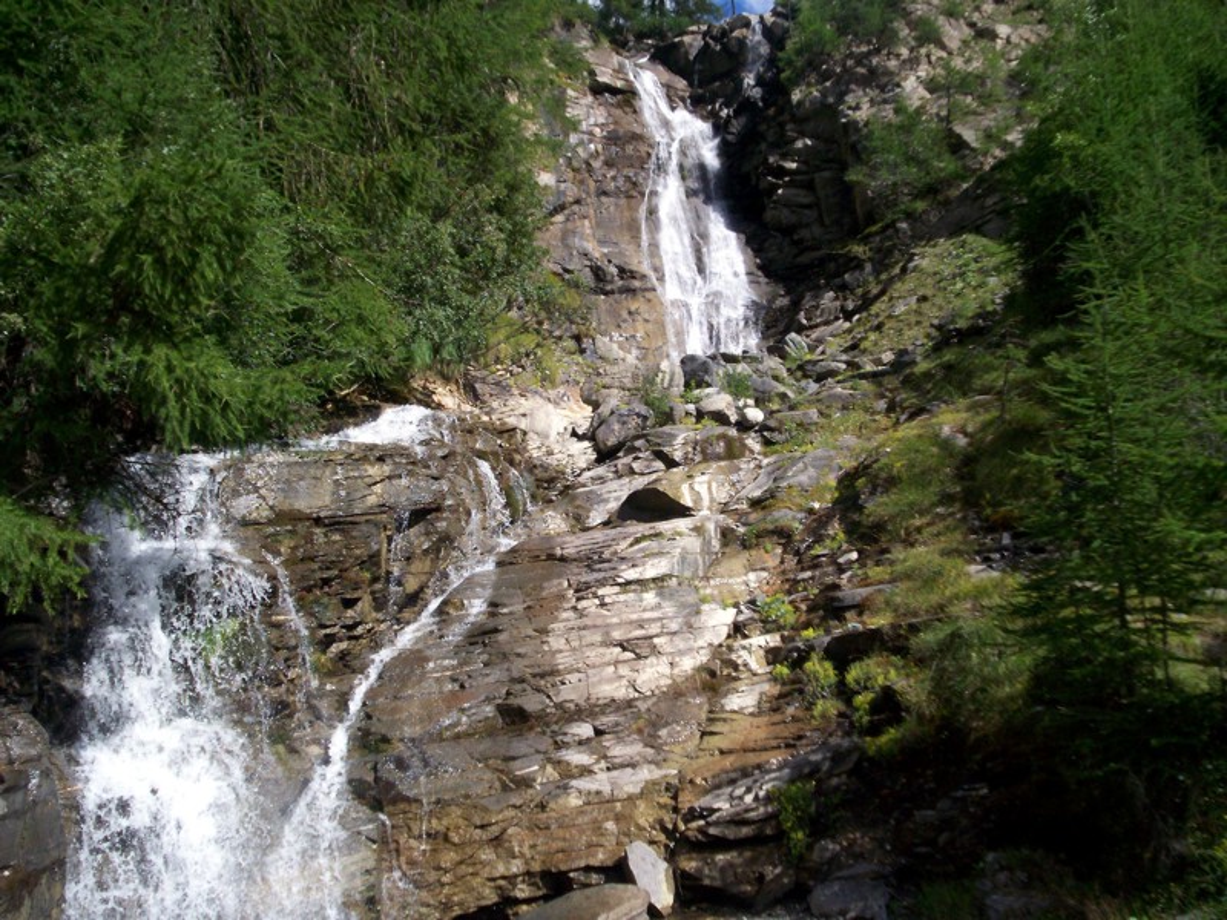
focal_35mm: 36
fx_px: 1276
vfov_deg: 39.7
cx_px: 614
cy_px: 460
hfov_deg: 51.4
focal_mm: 5.9
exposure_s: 1/616
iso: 100
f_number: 4.5
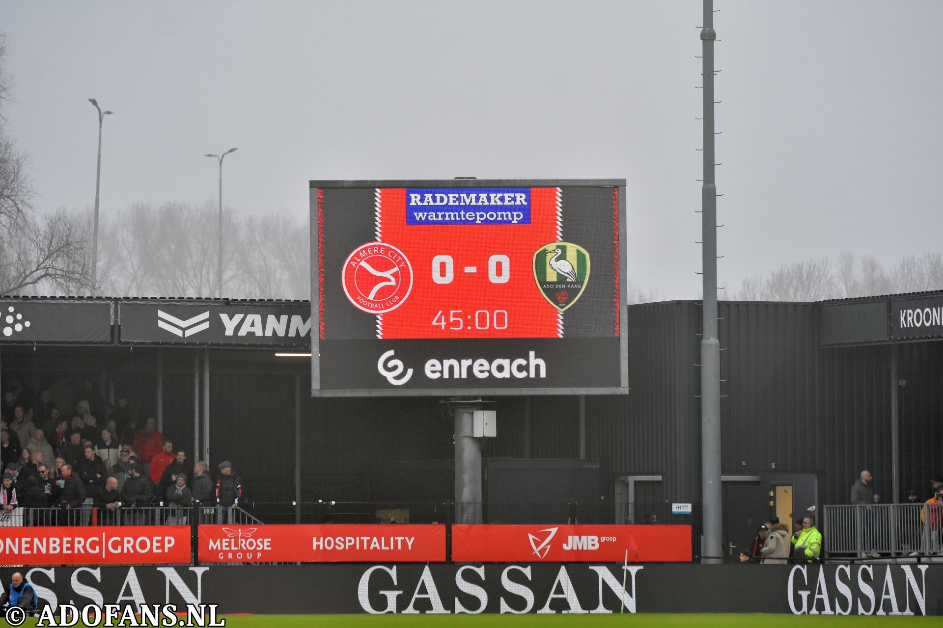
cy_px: 314
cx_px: 472
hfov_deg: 8.1
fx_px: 6679
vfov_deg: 5.4
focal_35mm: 255
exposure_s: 1/800
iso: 1600
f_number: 3.5
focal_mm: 170
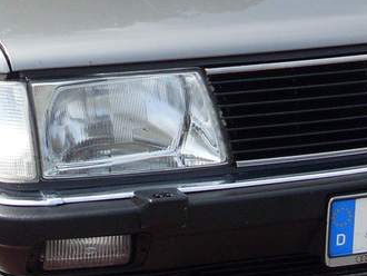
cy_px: -56
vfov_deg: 10.6
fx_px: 1464
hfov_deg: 14.3
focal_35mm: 138
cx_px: 186
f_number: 7.7
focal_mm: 6.3
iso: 80
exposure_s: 1/180
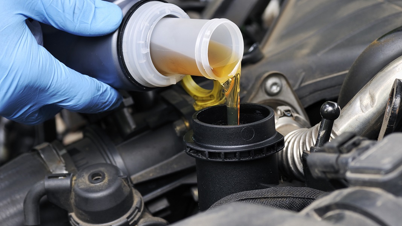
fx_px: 1514
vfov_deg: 8.5
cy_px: 116
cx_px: 202
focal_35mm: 142
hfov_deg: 15.1
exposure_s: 1/25
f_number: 8
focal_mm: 90
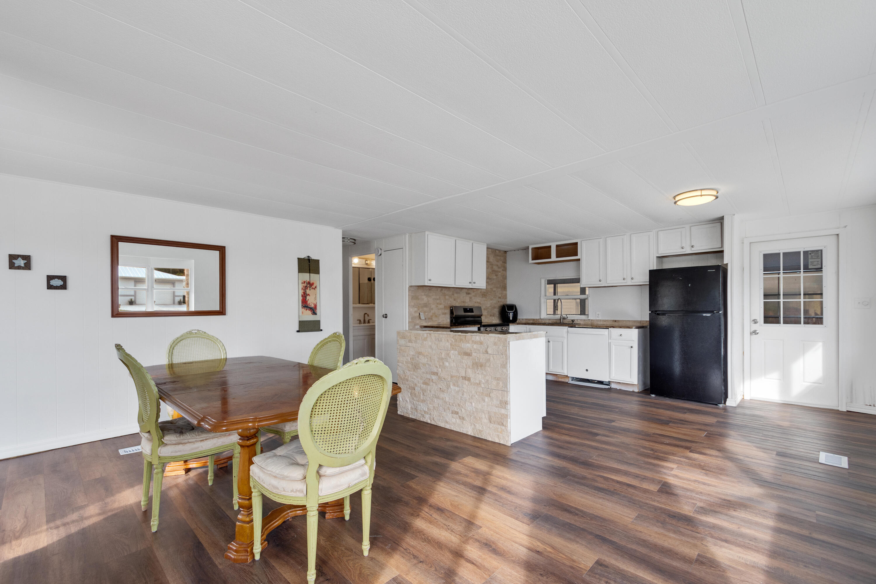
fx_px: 365
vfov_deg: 77.3
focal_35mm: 15
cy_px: 292
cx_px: 438
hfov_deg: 100.4
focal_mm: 10
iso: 320
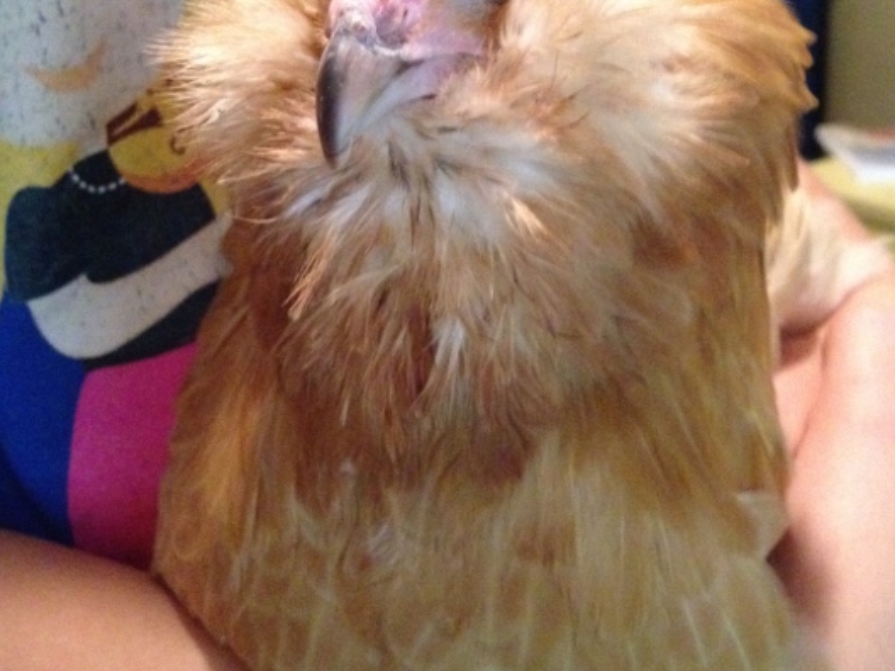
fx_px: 1370
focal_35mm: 53
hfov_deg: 36.2
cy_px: 256
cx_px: 470
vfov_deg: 27.4
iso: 800
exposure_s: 1/15
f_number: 2.4
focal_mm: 4.28
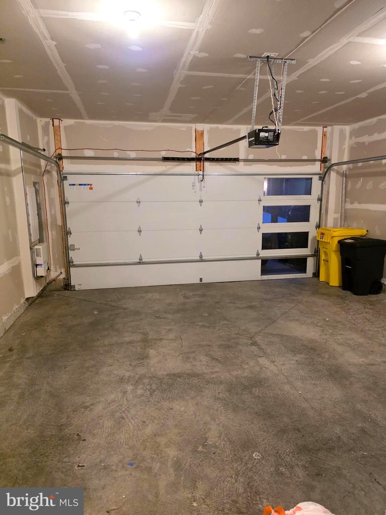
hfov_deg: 58.9
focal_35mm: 23
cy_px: 258
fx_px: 342
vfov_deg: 73.9
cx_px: 193
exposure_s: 1/120
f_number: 1.7
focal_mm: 6.3
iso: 1250
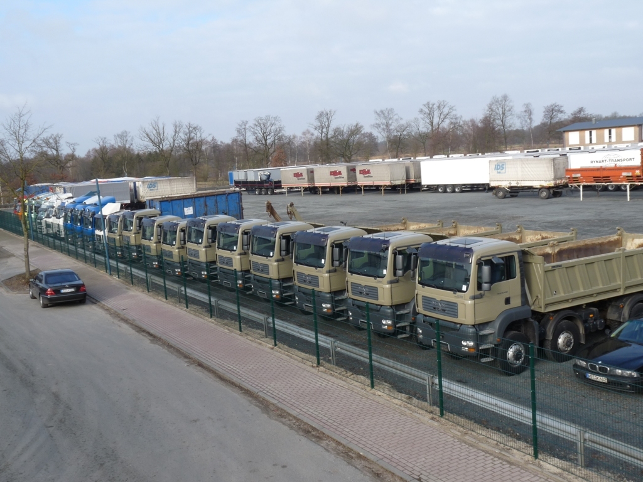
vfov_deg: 36.0
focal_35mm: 40
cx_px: 322
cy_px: 241
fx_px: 743
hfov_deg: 46.8
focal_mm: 7.1
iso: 100
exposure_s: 1/250
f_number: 5.6
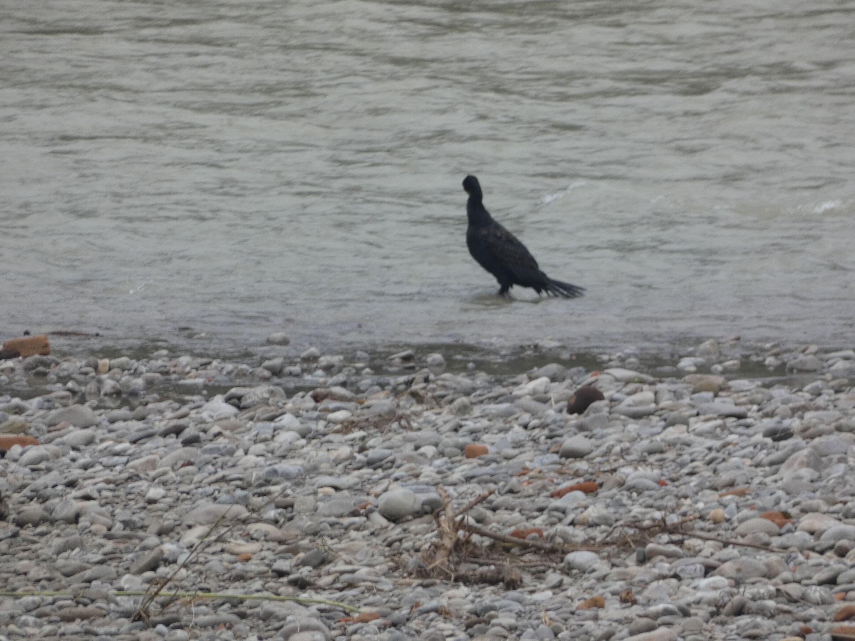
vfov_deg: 1.2
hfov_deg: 1.7
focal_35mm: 1200
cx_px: 428
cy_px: 320
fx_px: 29639
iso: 100
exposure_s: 1/125
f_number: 5.9
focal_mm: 215
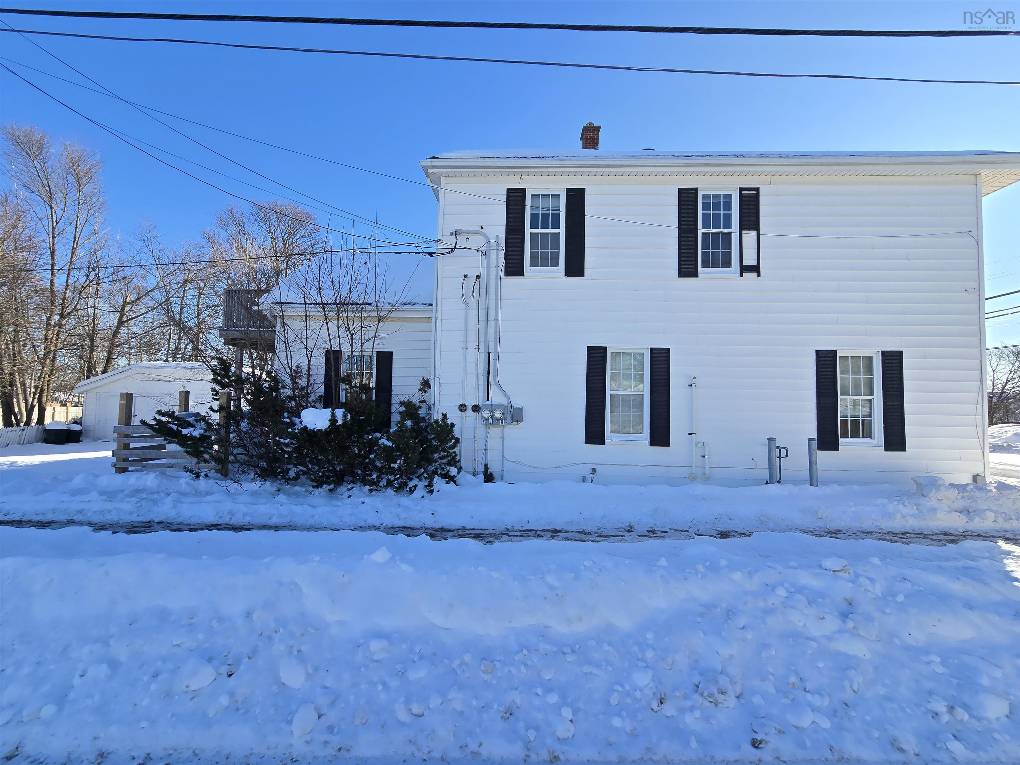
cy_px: 382
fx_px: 383
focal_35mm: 13
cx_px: 510
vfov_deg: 89.9
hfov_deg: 106.2
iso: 50
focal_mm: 2.2
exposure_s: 1/1742
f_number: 2.2
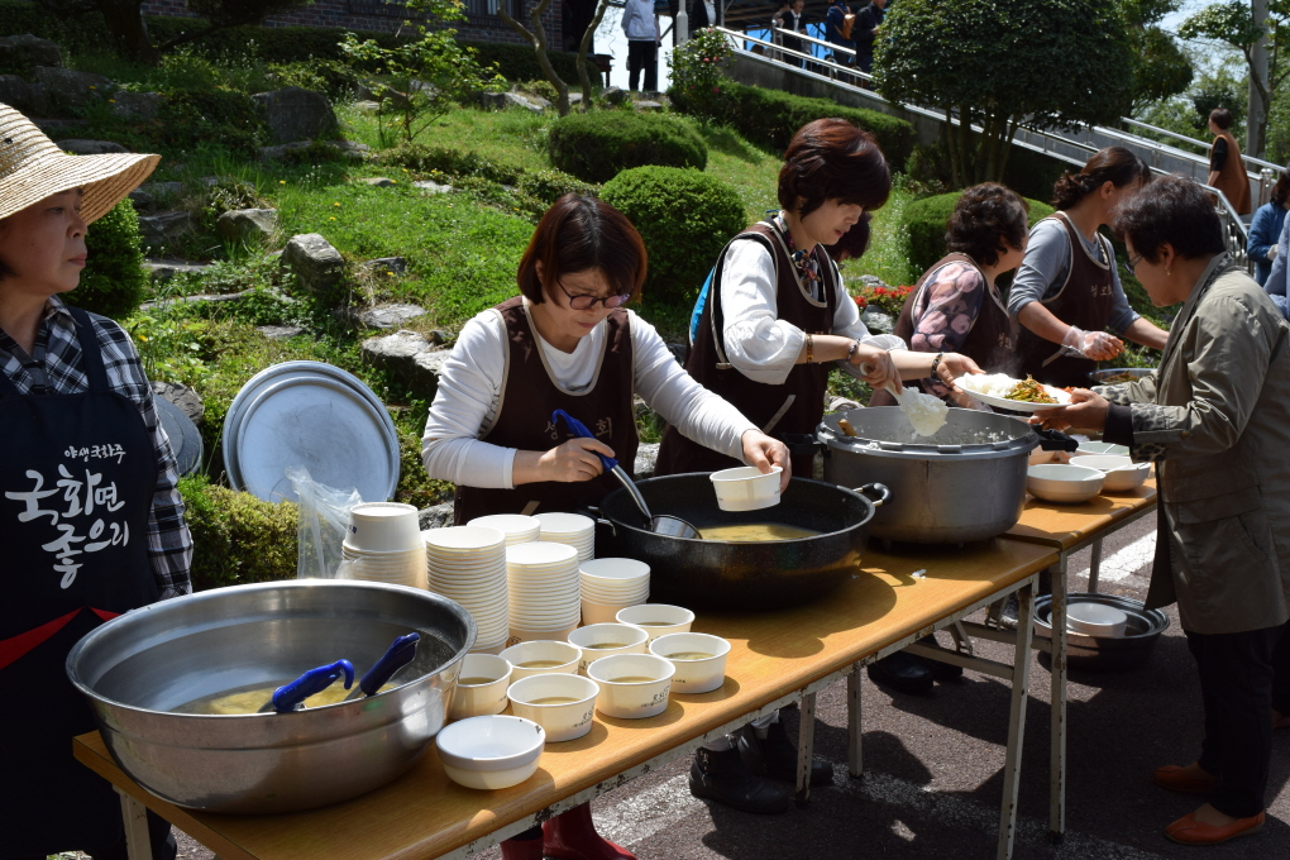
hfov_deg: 53.1
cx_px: 645
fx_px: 1290
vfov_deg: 36.9
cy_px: 430
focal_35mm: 36
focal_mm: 24
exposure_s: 1/400
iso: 200
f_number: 10
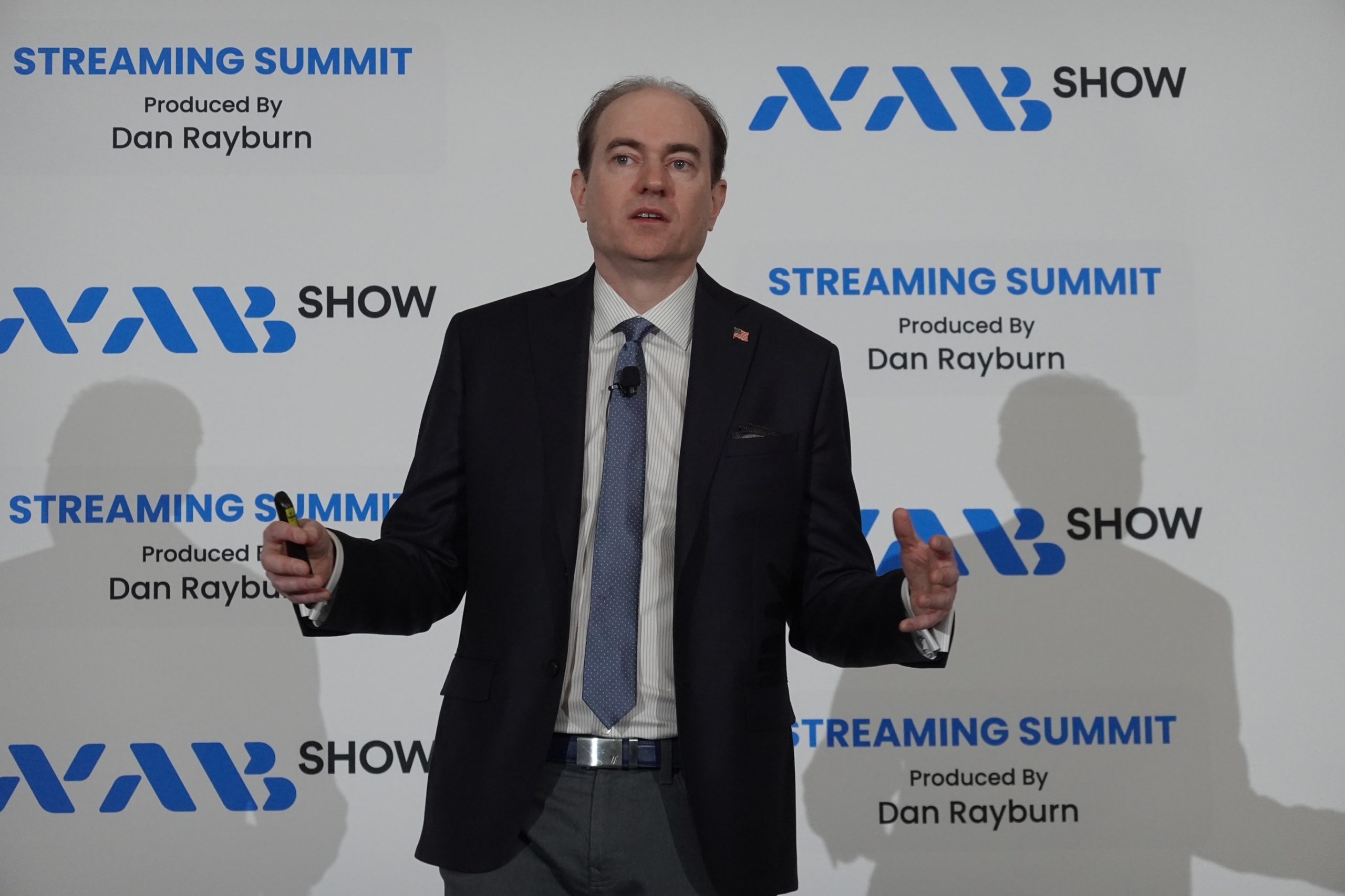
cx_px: 672
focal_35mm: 111
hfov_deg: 18.4
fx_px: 4147
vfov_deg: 12.3
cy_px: 448
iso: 1250
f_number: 4.5
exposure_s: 1/160
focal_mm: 40.37
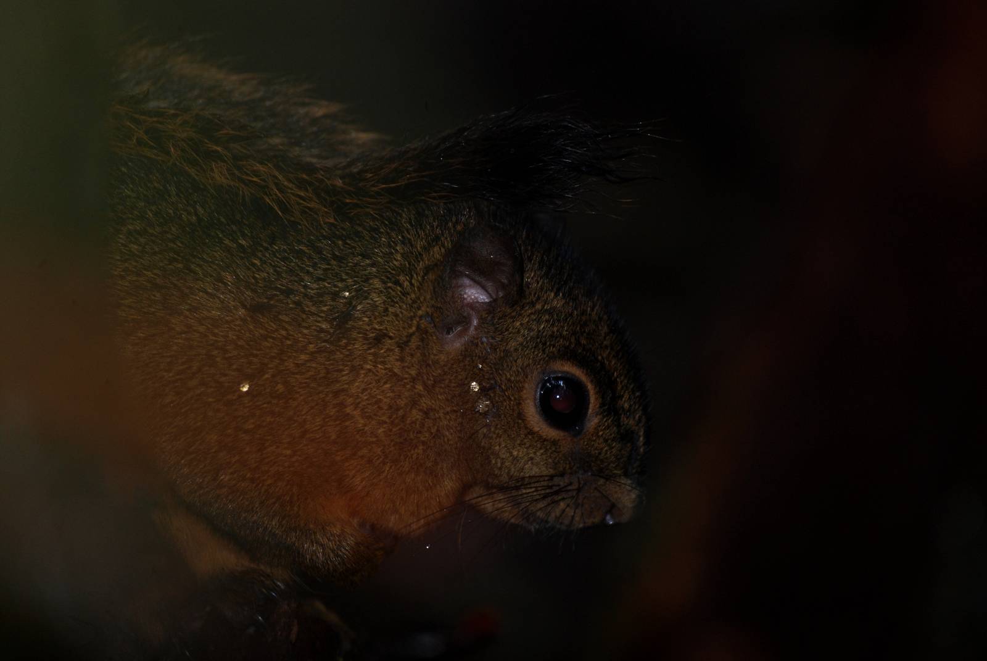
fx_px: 9058
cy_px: 330
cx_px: 494
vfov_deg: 4.2
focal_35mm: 330
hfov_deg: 6.2
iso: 400
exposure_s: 1/60
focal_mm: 220
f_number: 5.3
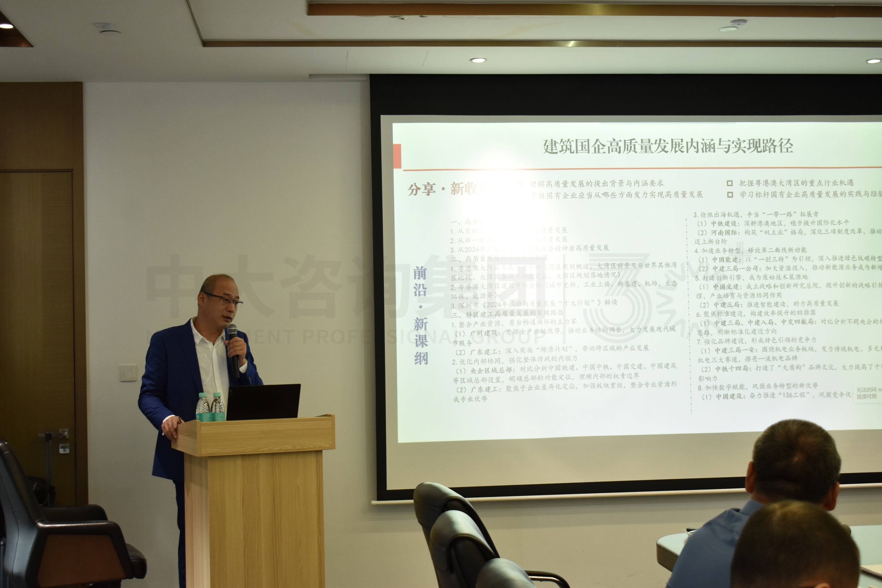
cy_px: 294
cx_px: 441
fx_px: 1249
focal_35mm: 51
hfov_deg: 38.9
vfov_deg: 26.5
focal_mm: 34
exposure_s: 1/80
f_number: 4.5
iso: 800
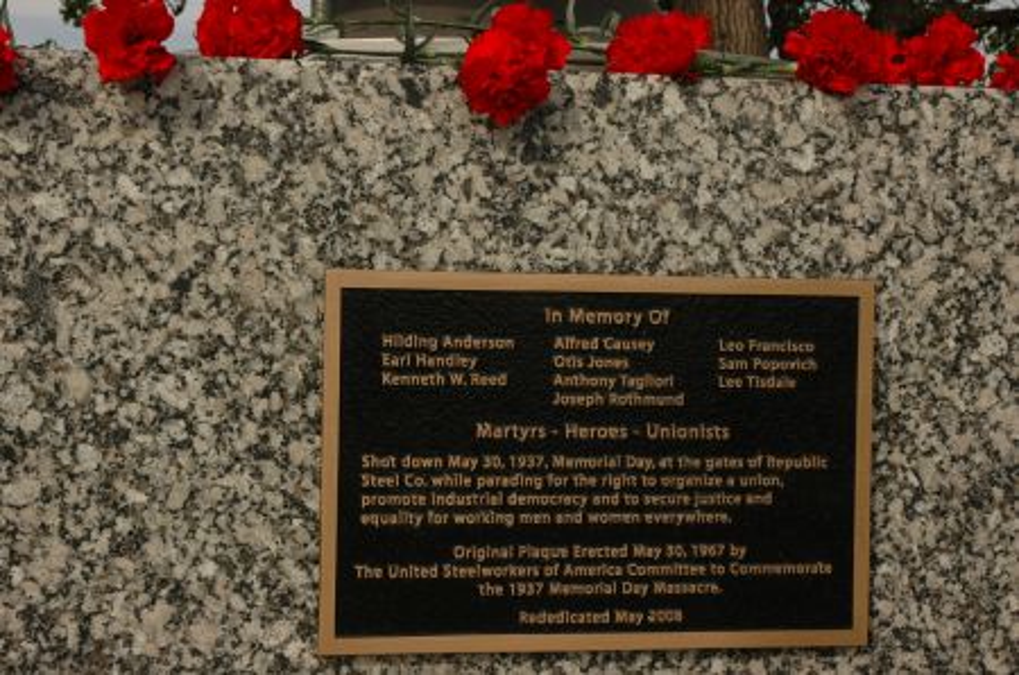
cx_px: 510
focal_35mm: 57
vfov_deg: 23.7
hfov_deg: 35.1
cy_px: 338
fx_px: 1610
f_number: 13
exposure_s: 1/250
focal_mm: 38
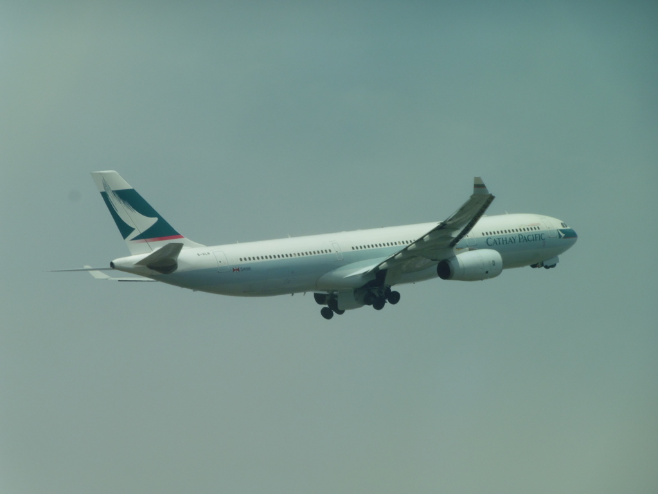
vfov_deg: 6.0
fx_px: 4733
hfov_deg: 8.0
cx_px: 329
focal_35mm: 249
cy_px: 247
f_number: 6.3
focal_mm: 44.4
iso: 100
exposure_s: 1/500
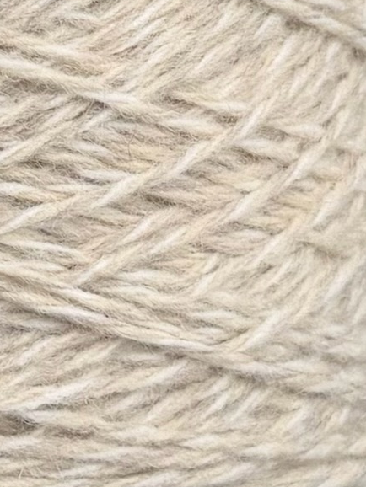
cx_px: -111
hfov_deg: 16.4
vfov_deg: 21.2
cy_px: -120
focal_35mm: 85
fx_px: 1197
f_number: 1.78
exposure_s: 1/1464
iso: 80
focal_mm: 6.76
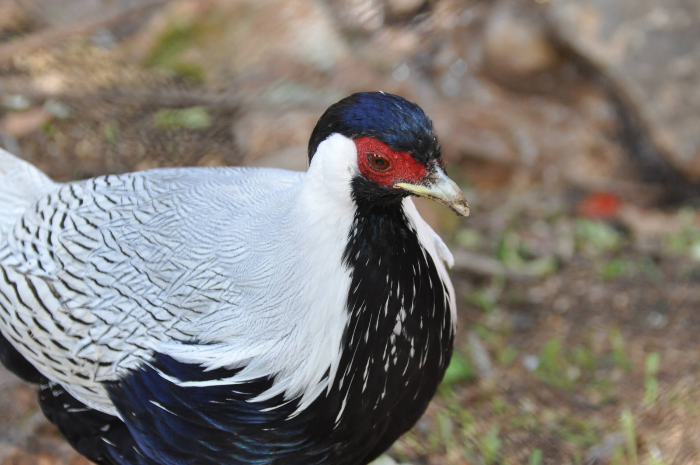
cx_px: 350
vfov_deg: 9.6
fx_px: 2768
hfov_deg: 14.4
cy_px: 232
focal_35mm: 142
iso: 1000
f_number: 6.3
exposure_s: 1/160
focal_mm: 95
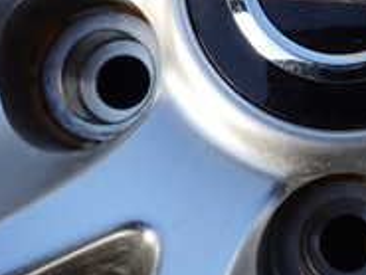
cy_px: -32
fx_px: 857
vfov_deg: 17.6
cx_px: 354
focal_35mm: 81
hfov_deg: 23.2
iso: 100
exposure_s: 1/500
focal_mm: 4.5
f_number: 2.8
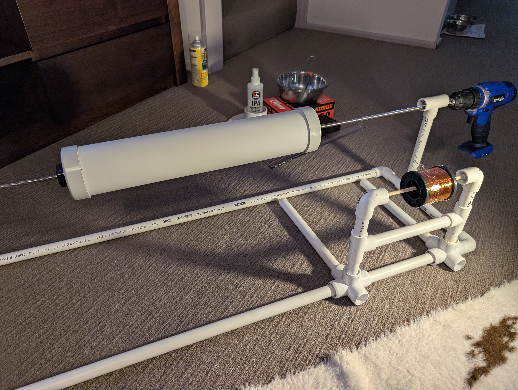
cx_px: 259
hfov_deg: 71.5
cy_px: 195
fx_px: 360
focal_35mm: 24
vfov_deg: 56.9
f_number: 1.68
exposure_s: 1/100
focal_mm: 6.9
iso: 193
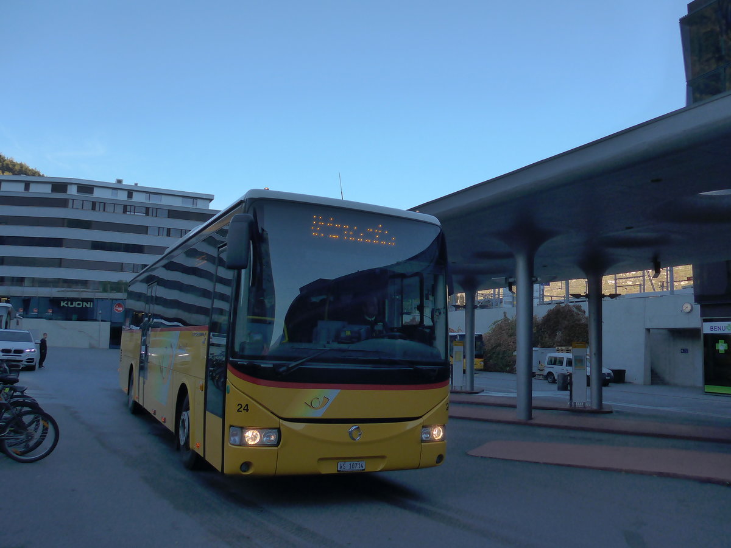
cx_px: 366
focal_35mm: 29
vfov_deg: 48.2
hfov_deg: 61.7
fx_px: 612
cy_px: 274
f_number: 2.8
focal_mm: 6
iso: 160
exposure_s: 1/800
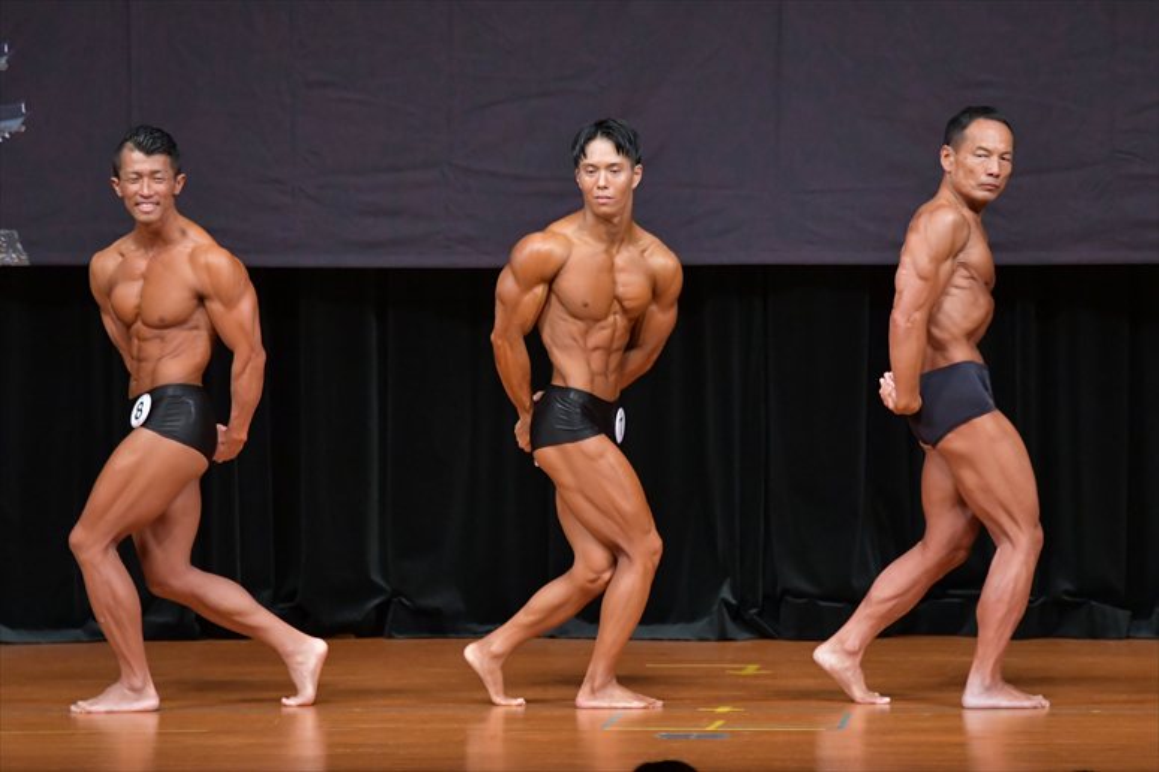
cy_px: 386
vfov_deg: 4.8
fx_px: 9171
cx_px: 580
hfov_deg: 7.2
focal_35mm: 285
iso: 5000
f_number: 5.6
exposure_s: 1/400
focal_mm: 190
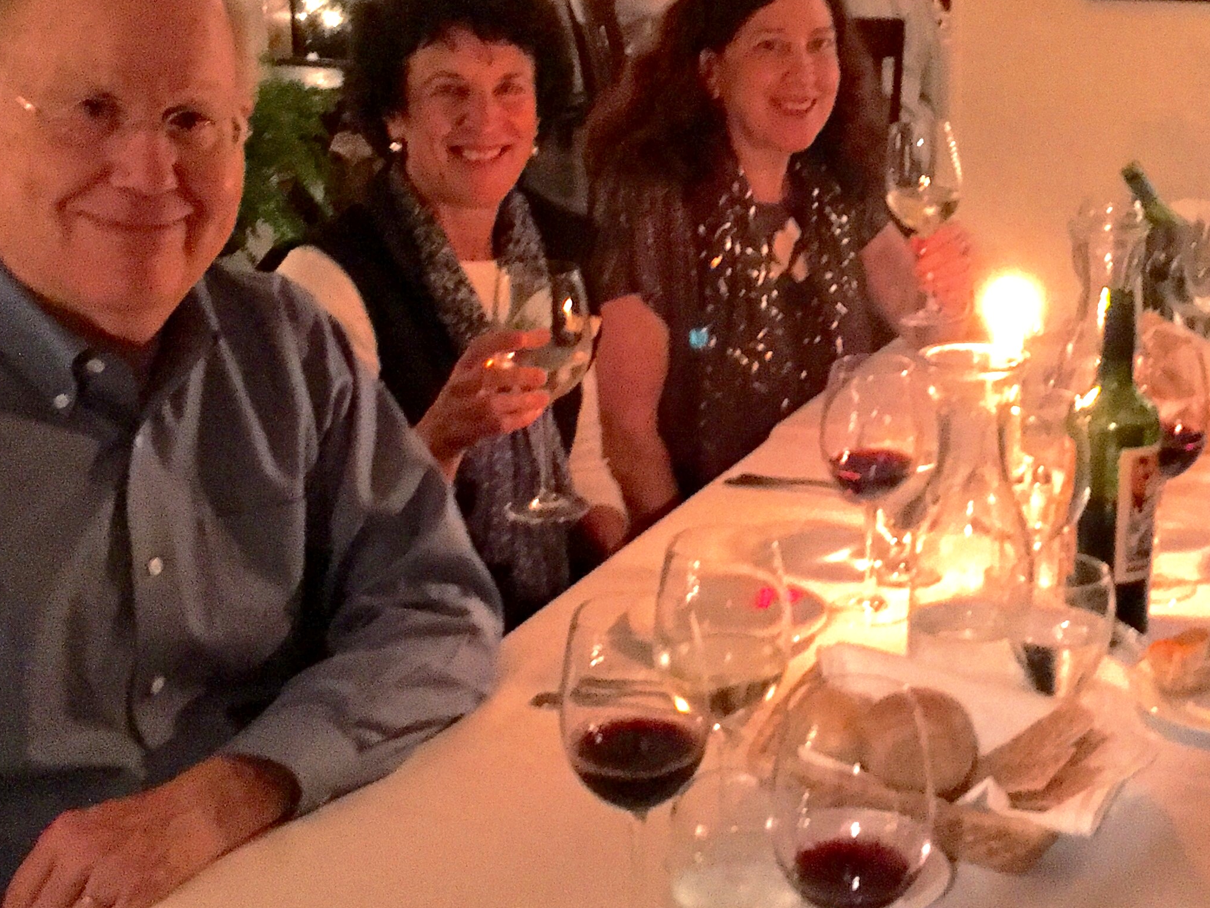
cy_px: 332
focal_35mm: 57
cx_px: 881
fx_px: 1993
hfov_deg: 33.2
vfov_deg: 25.6
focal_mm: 4.15
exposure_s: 1/15
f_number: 2.2
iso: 800
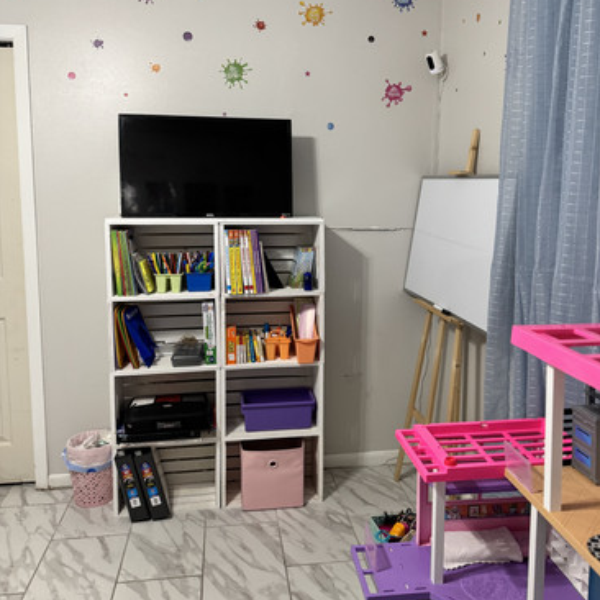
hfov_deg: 55.6
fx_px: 569
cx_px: 306
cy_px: 254
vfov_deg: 55.4
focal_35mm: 29
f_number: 1.78
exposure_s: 1/60
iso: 400
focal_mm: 6.76
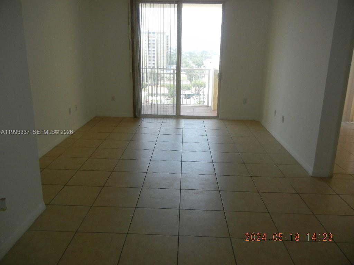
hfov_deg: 60.0
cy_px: 132
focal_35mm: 30
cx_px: 177
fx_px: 307
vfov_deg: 46.8
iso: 331
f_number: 3.5
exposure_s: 1/250
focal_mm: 5.4
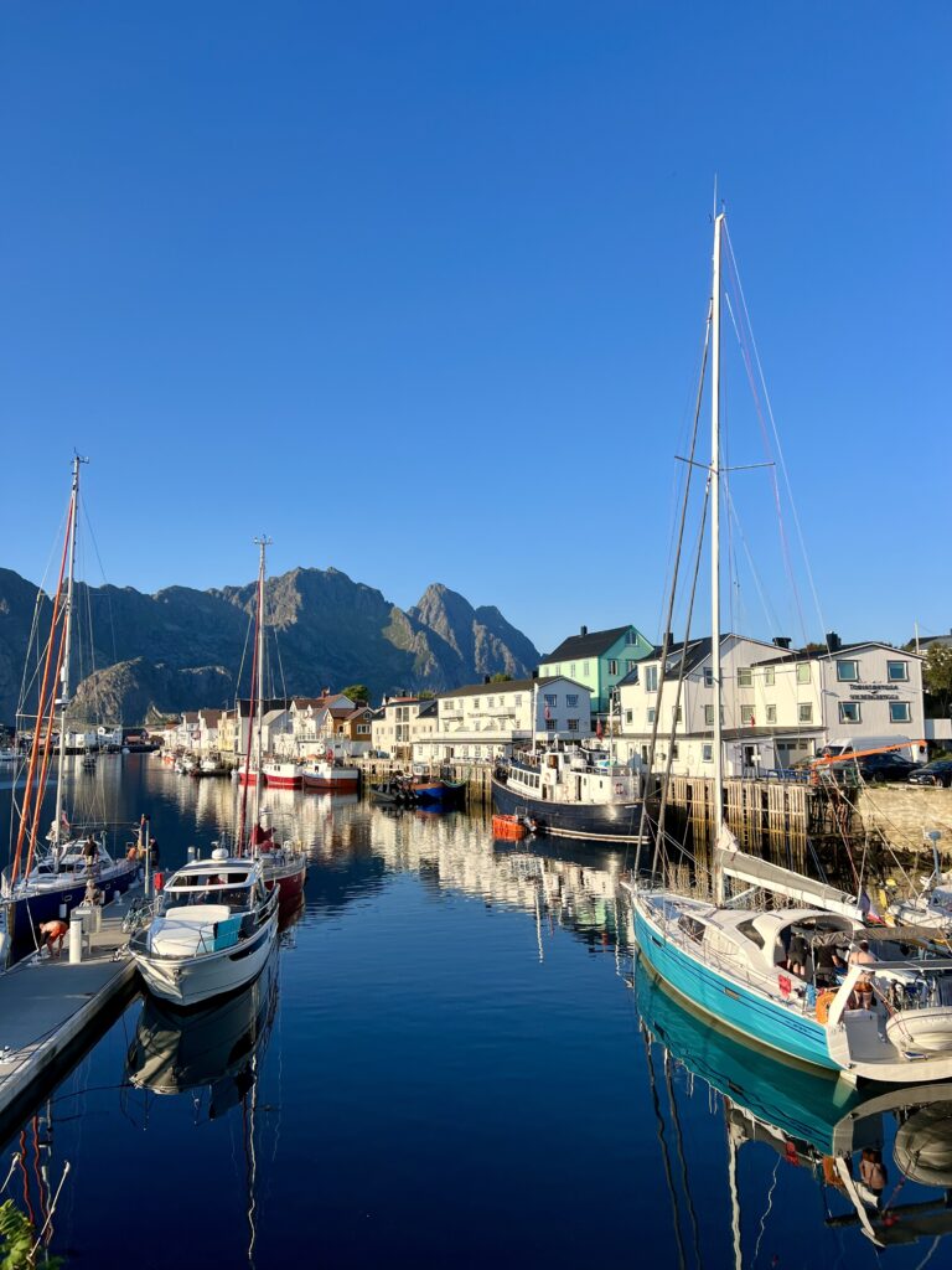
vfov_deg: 67.3
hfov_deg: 53.1
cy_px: 635
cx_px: 476
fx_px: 953
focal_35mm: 26
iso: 50
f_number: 1.5
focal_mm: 5.7
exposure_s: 1/3165
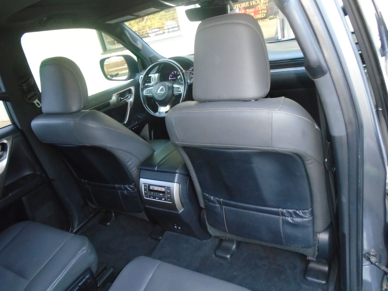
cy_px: 146
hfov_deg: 67.3
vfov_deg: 53.1
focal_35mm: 26
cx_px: 194
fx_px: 291
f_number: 3.2
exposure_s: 1/30
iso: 400
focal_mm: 4.6
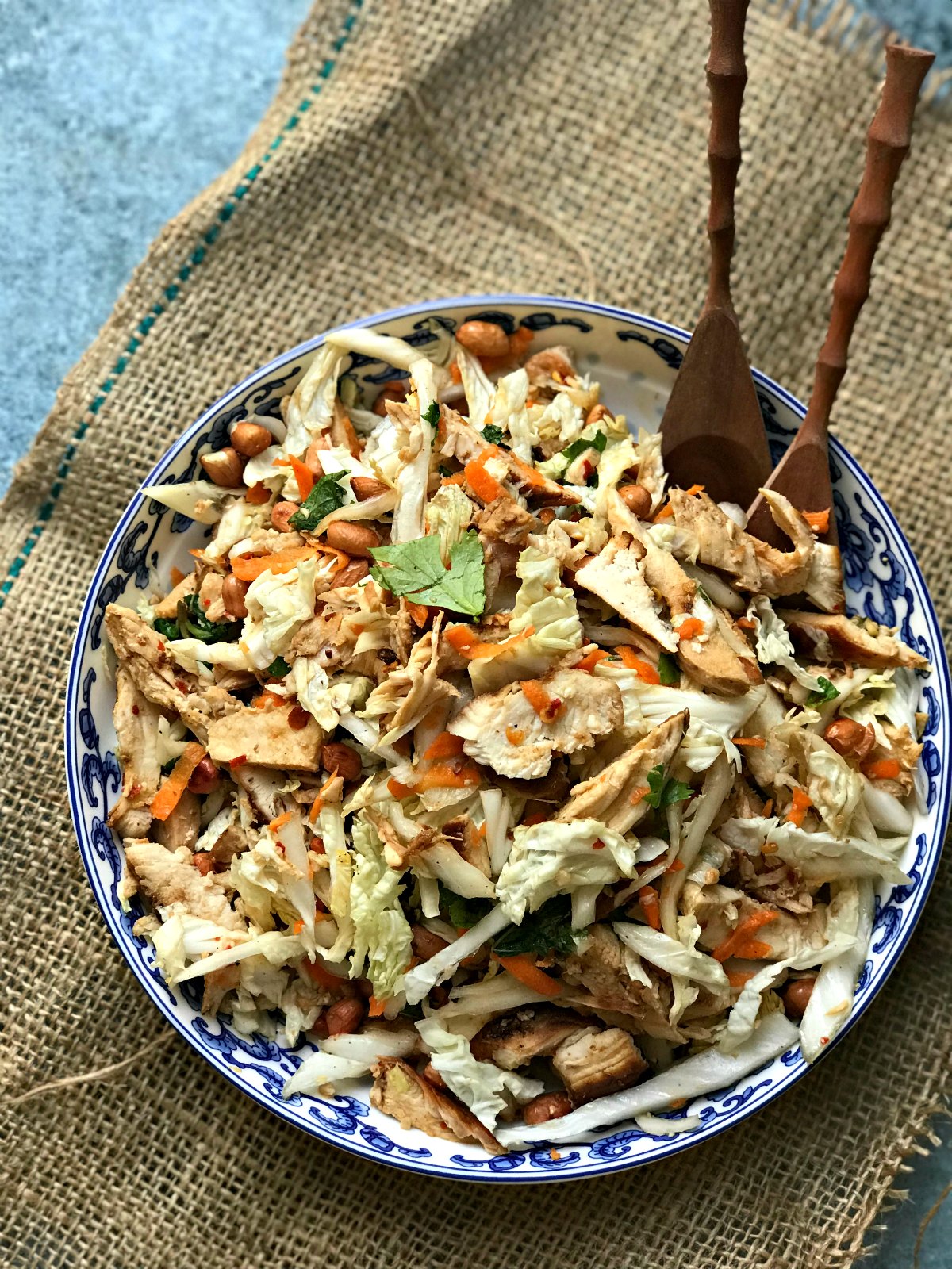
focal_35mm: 57
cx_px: 476
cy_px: 634
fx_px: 2090
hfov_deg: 25.7
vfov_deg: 33.8
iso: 50
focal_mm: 6.6
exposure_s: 1/50
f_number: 2.8
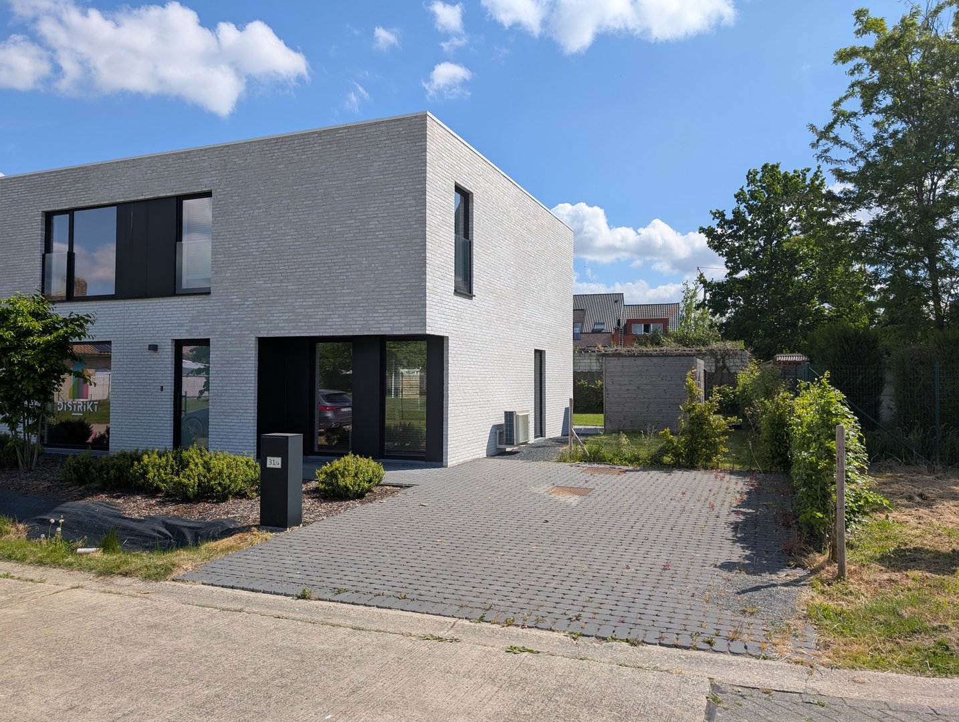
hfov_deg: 71.5
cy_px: 361
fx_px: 666
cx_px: 480
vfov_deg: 56.9
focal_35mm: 24
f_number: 1.68
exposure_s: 1/1431
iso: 21
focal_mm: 6.9
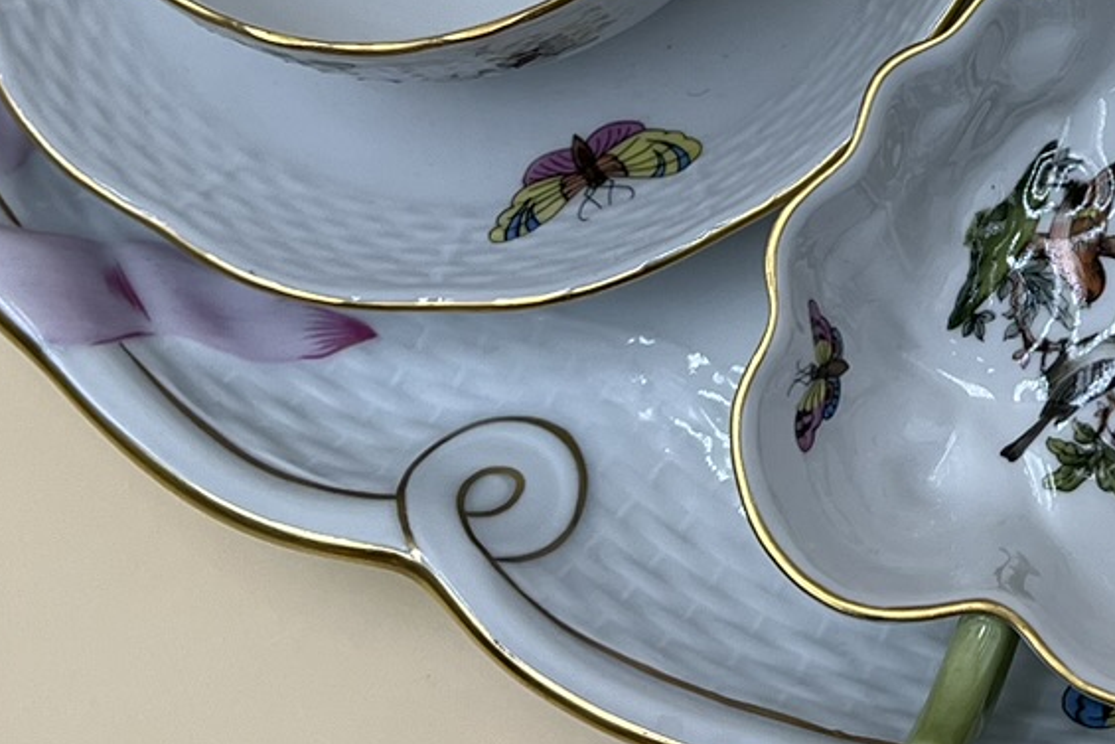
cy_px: -247
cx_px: 1486
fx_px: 3036
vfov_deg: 13.4
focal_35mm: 98
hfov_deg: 19.1
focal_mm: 5.1
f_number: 1.6
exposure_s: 1/871
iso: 50
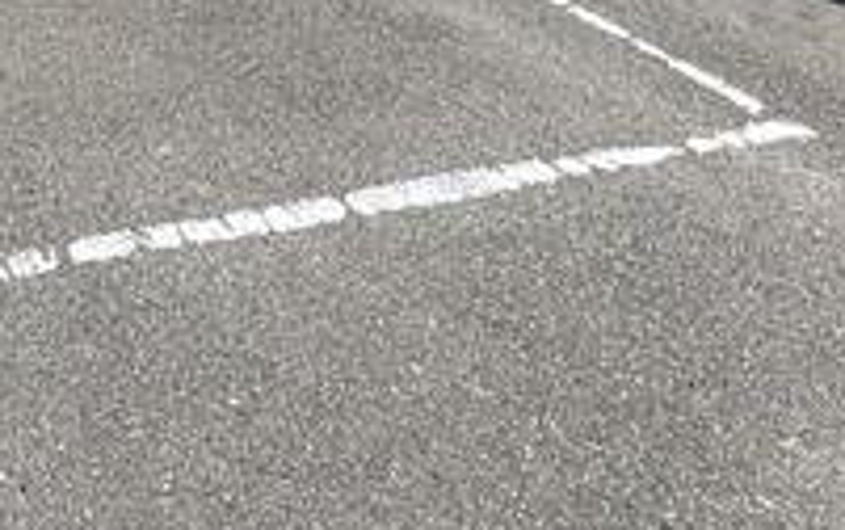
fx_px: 1106
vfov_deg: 24.2
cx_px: -147
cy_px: -124
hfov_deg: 34.3
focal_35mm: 48
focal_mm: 1.57
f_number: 1.8
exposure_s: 1/951
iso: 32
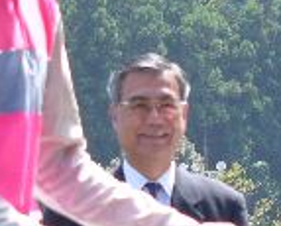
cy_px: 104
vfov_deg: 2.5
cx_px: 295
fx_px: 5267
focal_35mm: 632
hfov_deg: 3.1
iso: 50
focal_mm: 24.1
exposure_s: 1/250
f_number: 4
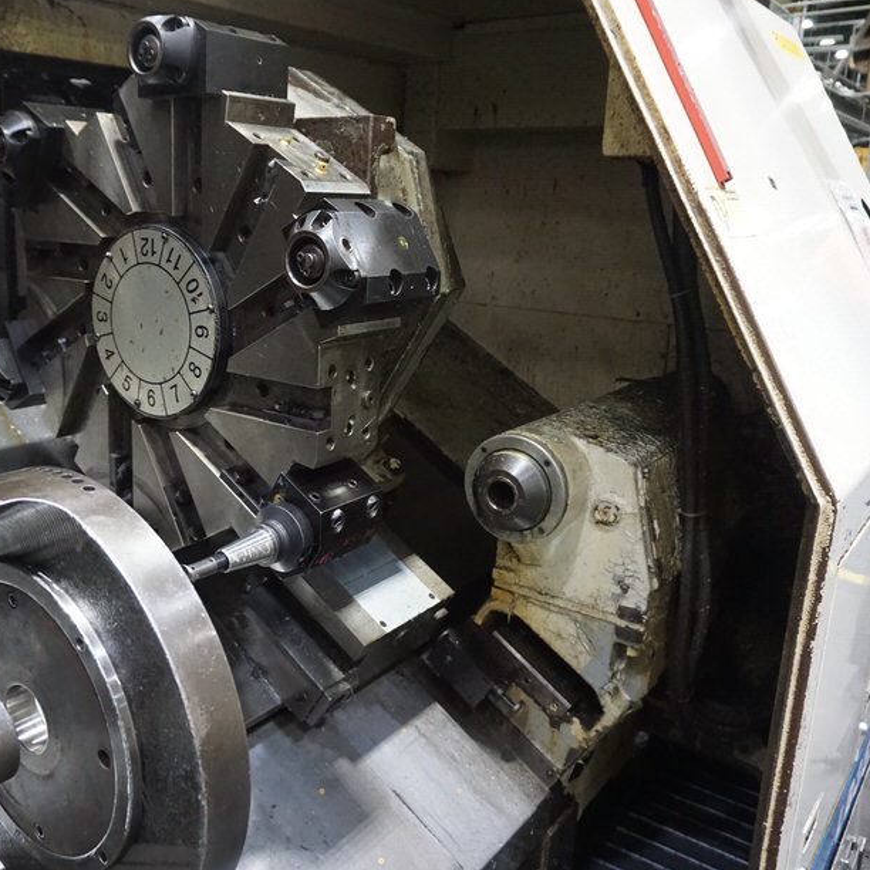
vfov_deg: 51.1
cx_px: 303
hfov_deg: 50.3
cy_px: 417
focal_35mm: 32
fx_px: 910
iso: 3200
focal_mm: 16
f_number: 3.5
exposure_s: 1/50
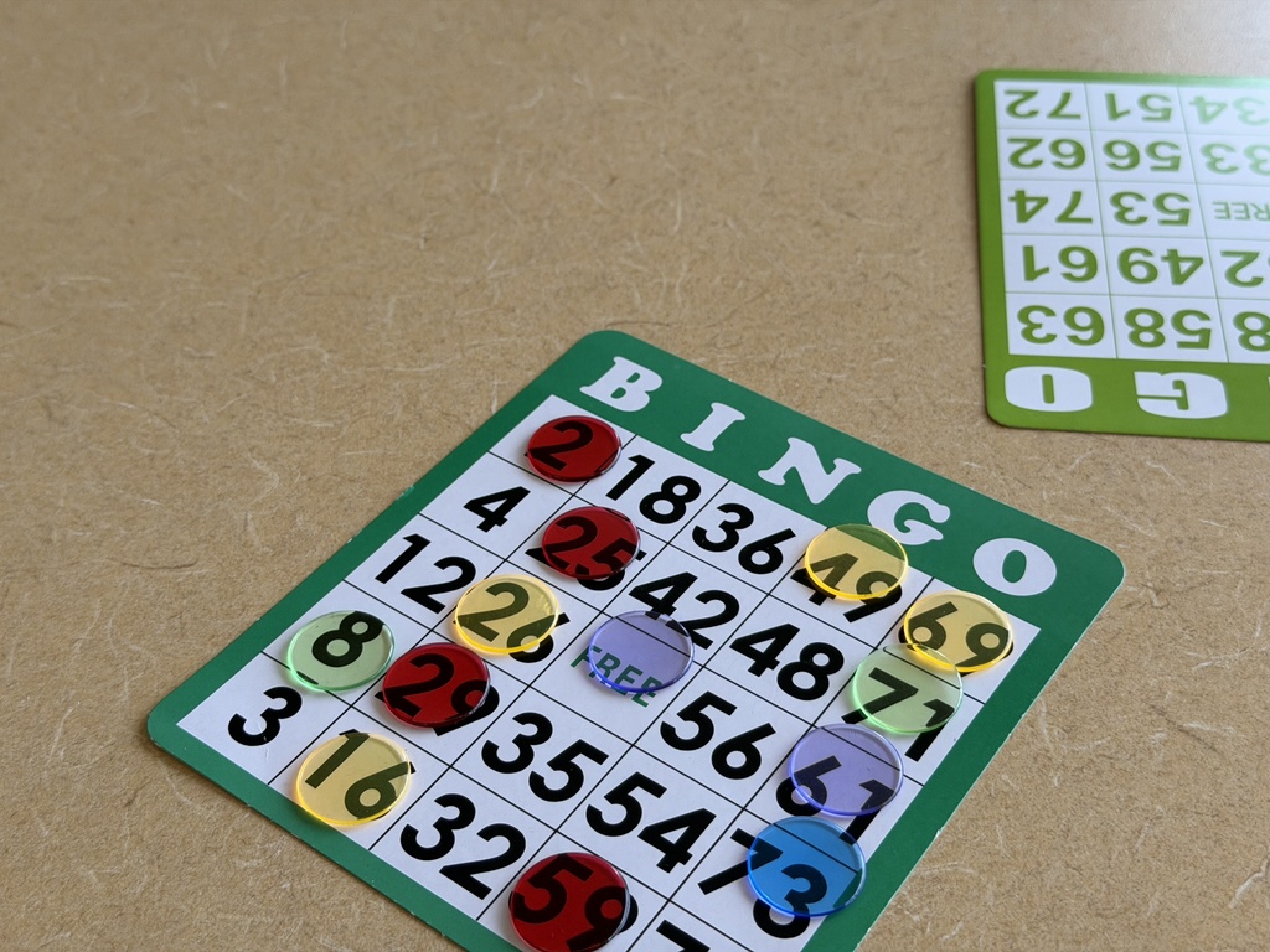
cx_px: 635
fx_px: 1761
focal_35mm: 48
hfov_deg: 39.7
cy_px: 476
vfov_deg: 30.3
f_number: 1.78
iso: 100
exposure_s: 1/73
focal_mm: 6.76
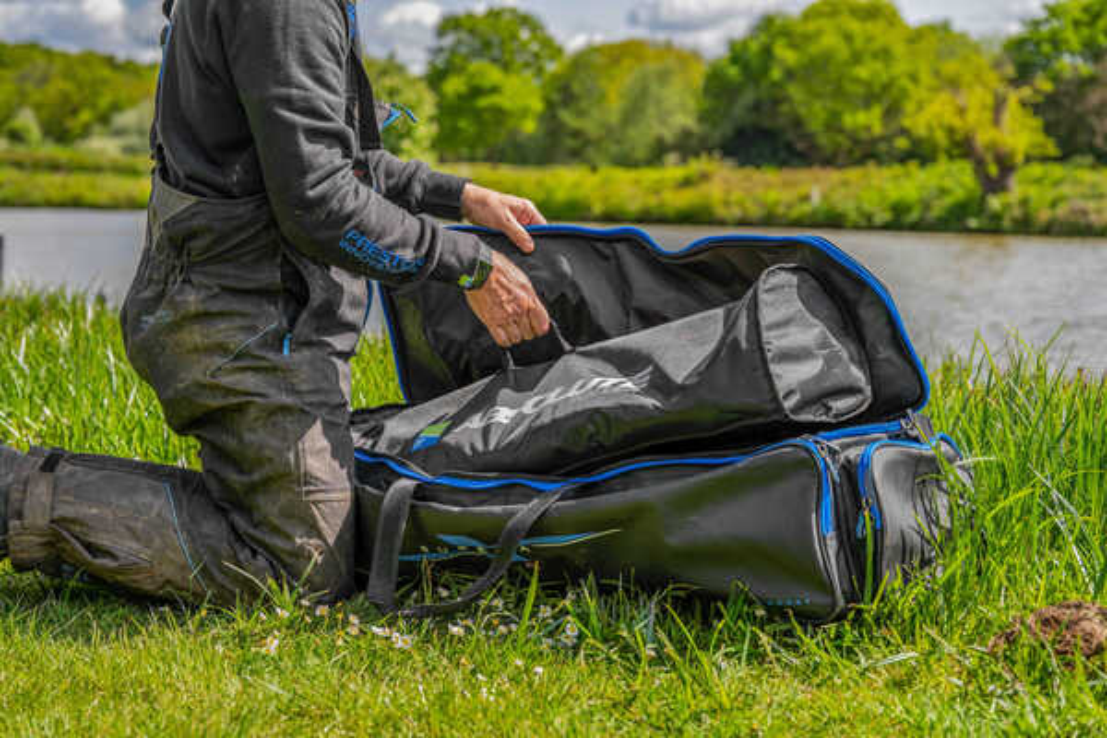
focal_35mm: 70
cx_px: 554
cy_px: 369
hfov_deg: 28.8
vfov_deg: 19.5
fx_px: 2152
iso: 100
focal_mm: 70
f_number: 4.5
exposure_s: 1/400
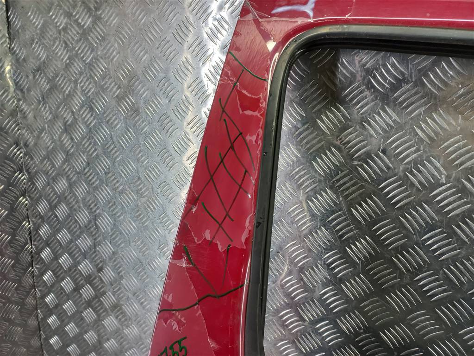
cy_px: 178
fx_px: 342
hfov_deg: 69.4
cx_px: 237
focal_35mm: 25
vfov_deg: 54.9
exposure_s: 1/50
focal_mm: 4.6
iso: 50
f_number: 1.8
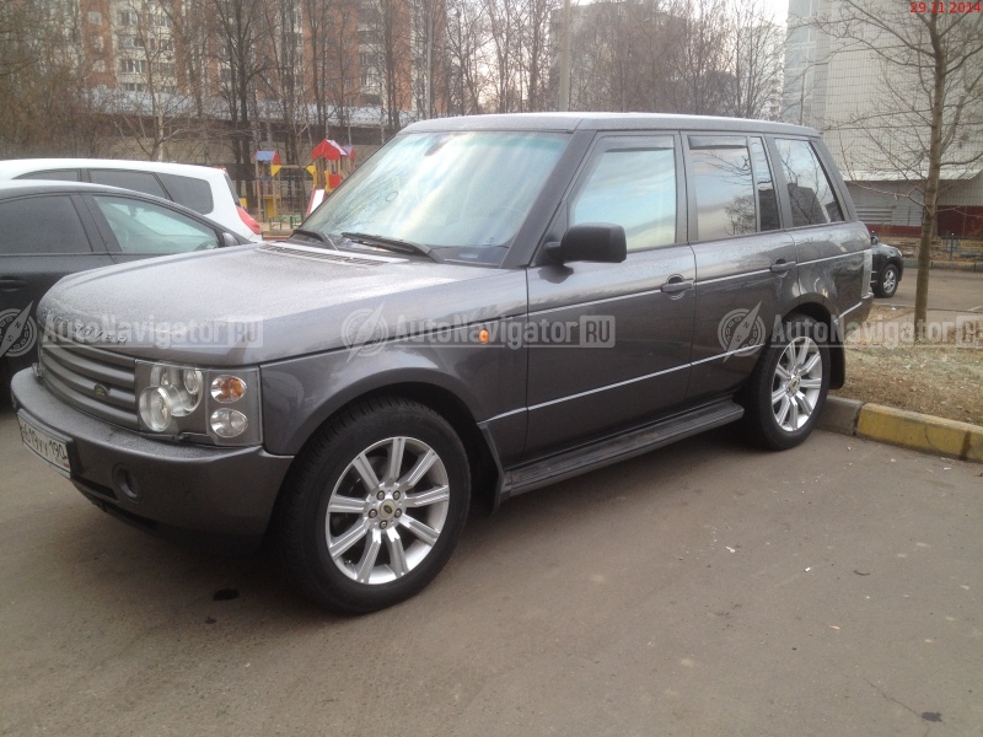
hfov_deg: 52.6
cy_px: 368
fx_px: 994
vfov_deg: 40.7
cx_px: 492
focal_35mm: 35
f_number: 2.4
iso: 50
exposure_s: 1/40
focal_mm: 4.28
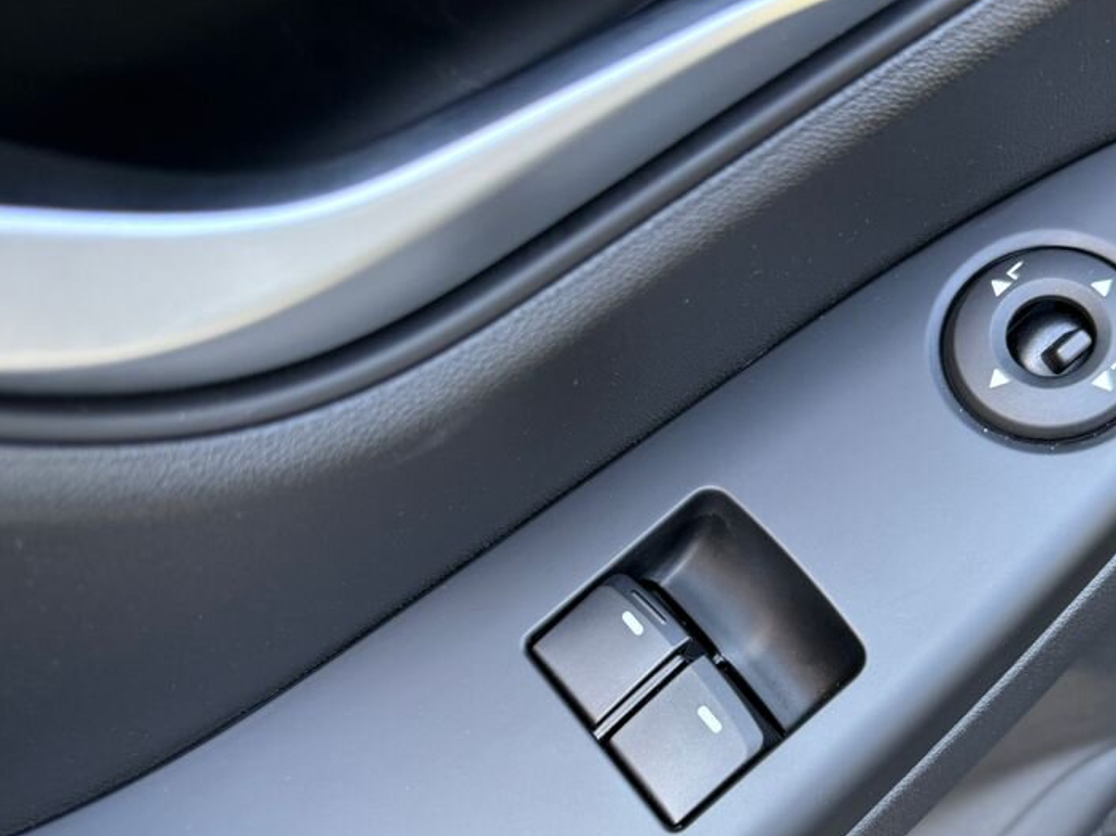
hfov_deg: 48.5
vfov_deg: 37.4
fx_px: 1224
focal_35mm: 38
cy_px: 537
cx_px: 699
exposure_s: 1/66
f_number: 1.6
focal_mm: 5.96
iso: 125
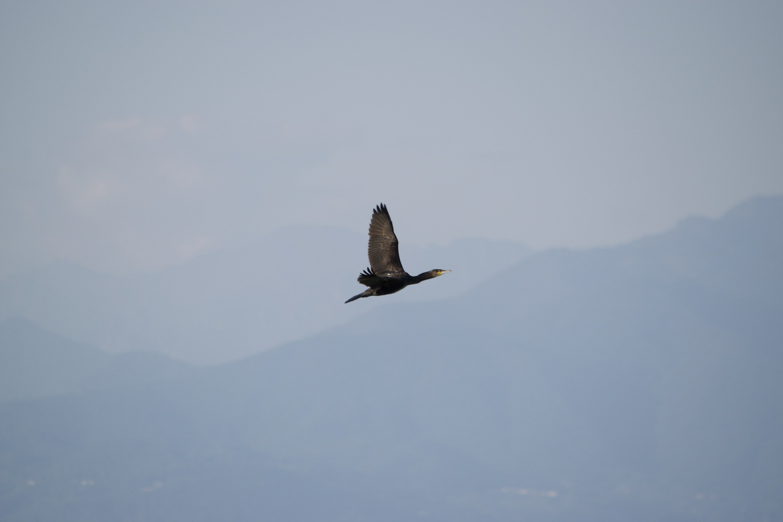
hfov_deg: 4.6
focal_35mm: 450
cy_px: 261
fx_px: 9787
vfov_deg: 3.1
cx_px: 392
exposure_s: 1/800
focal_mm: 300
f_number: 7.1
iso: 200
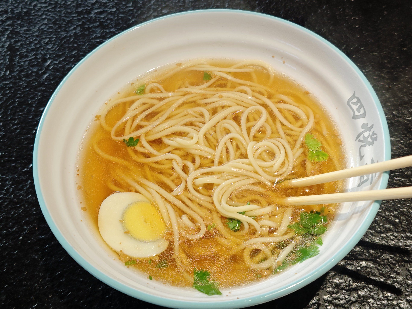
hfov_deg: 41.2
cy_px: 154
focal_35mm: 46
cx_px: 206
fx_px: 547
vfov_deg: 31.5
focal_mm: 6.55
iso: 80
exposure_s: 1/120
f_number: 1.6
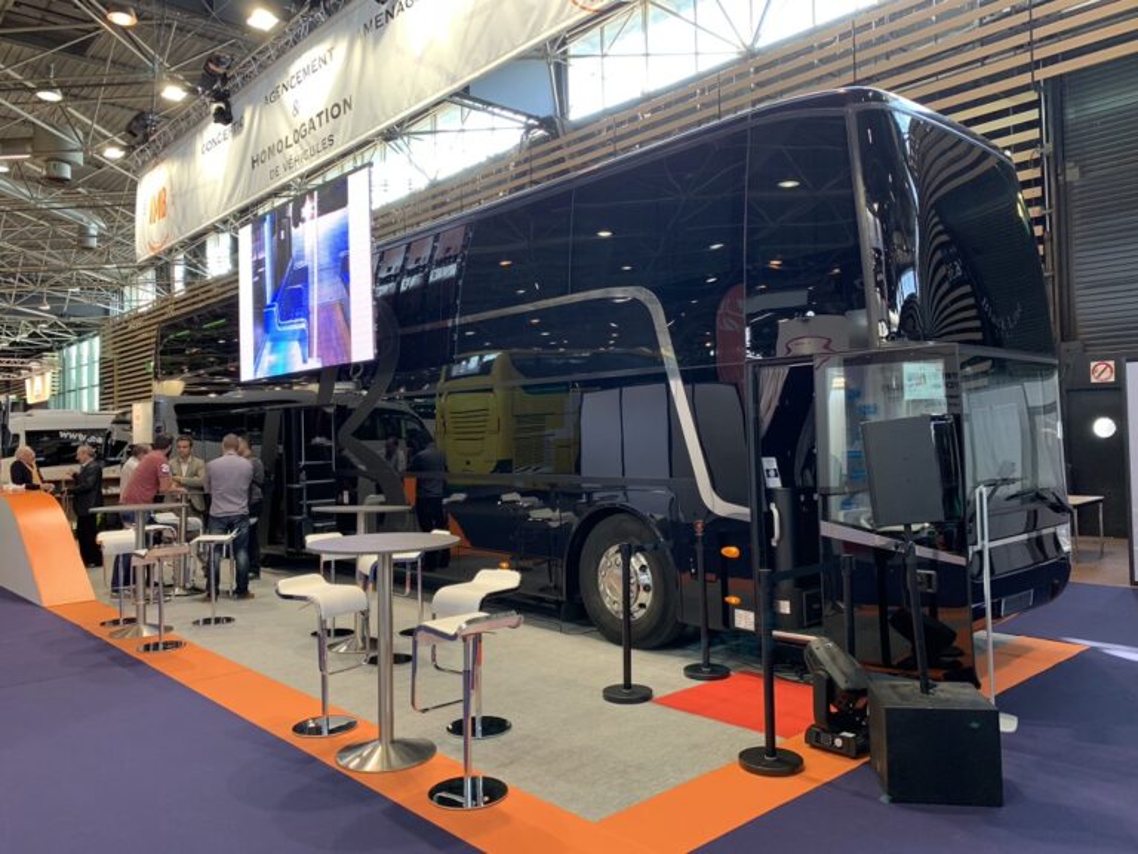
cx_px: 569
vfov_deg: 53.1
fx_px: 855
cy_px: 427
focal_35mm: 26
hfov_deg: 67.3
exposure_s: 1/50
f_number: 1.8
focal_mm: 4.25
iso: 64
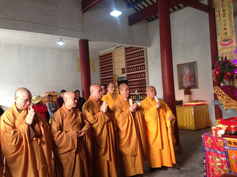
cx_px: 118
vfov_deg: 42.9
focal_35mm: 33
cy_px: 88
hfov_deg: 55.4
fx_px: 226
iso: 125
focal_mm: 4.12
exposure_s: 1/20
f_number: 2.4
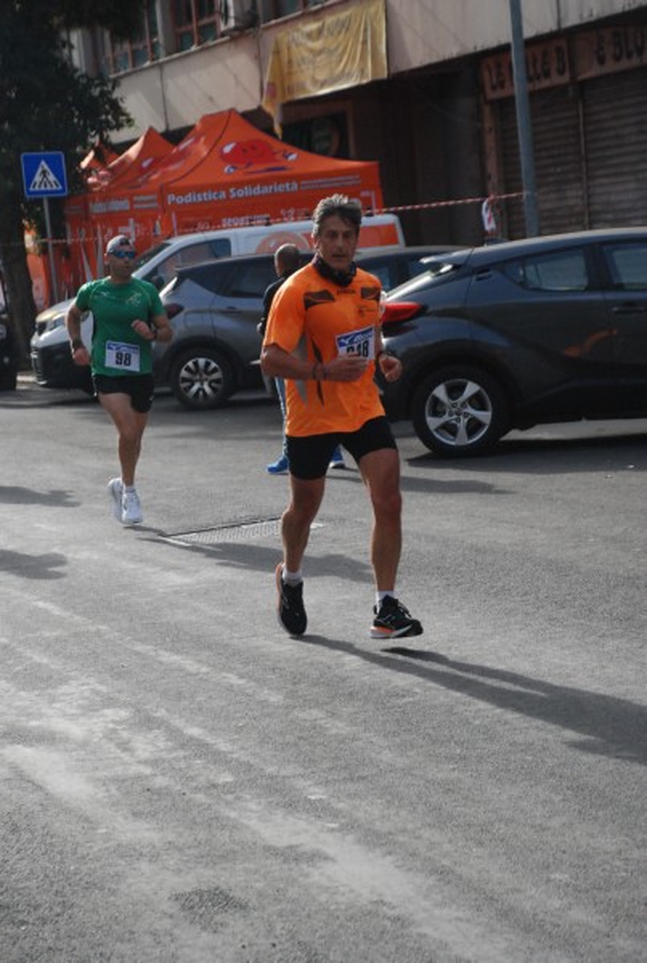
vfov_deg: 19.4
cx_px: 324
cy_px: 482
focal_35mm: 105
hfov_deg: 13.1
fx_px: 2816
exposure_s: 1/1250
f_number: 5.6
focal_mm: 70
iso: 1000
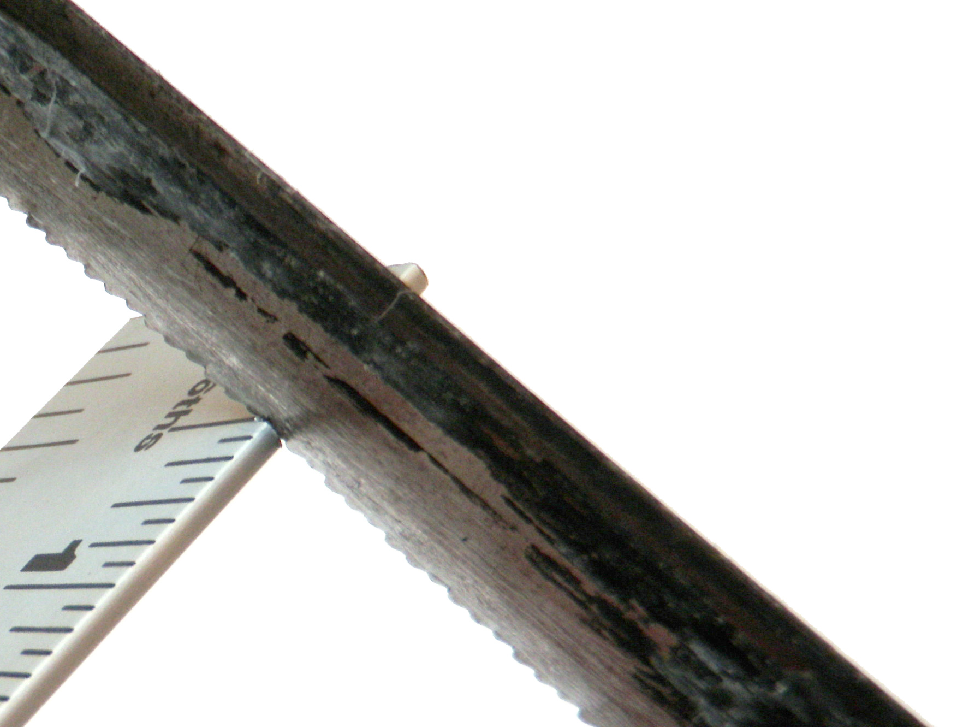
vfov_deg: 19.7
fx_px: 2071
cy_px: 574
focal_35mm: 74
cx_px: 27
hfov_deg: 25.2
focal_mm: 6.53
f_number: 4.1
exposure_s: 1/40
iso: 80
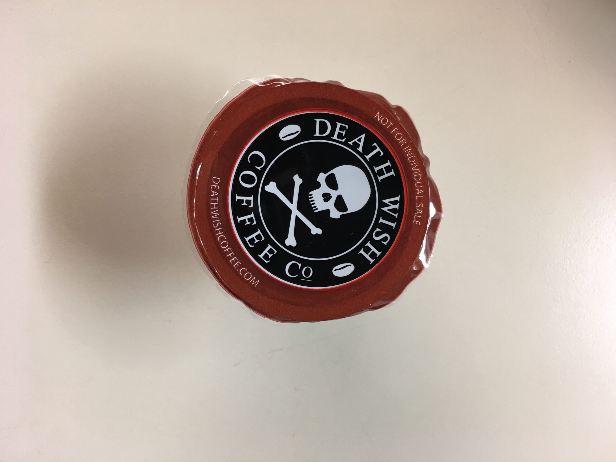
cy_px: 231
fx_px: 516
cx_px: 308
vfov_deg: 48.2
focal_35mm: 29
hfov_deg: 61.7
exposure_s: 1/30
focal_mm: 4.15
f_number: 2.2
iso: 64
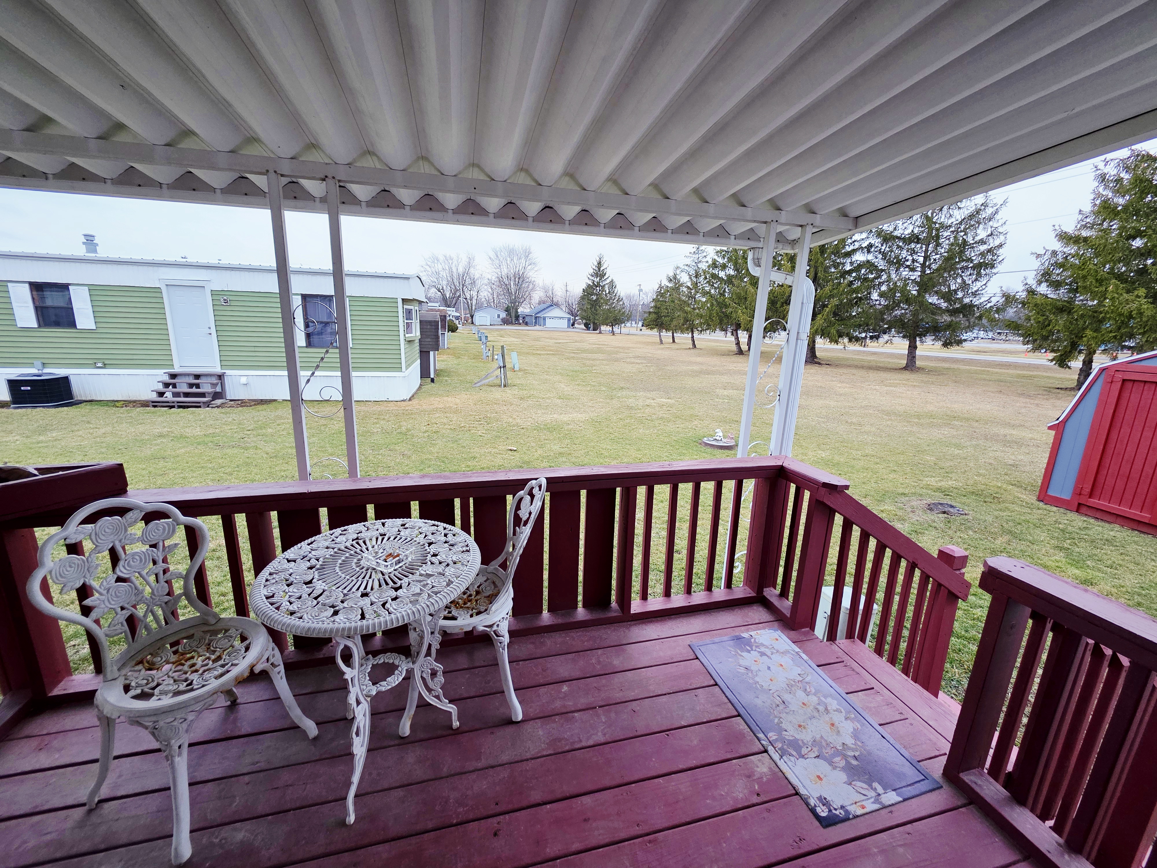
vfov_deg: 89.9
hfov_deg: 106.2
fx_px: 435
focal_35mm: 13
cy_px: 434
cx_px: 578
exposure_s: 1/120
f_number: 1.9
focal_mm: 2.2
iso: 125
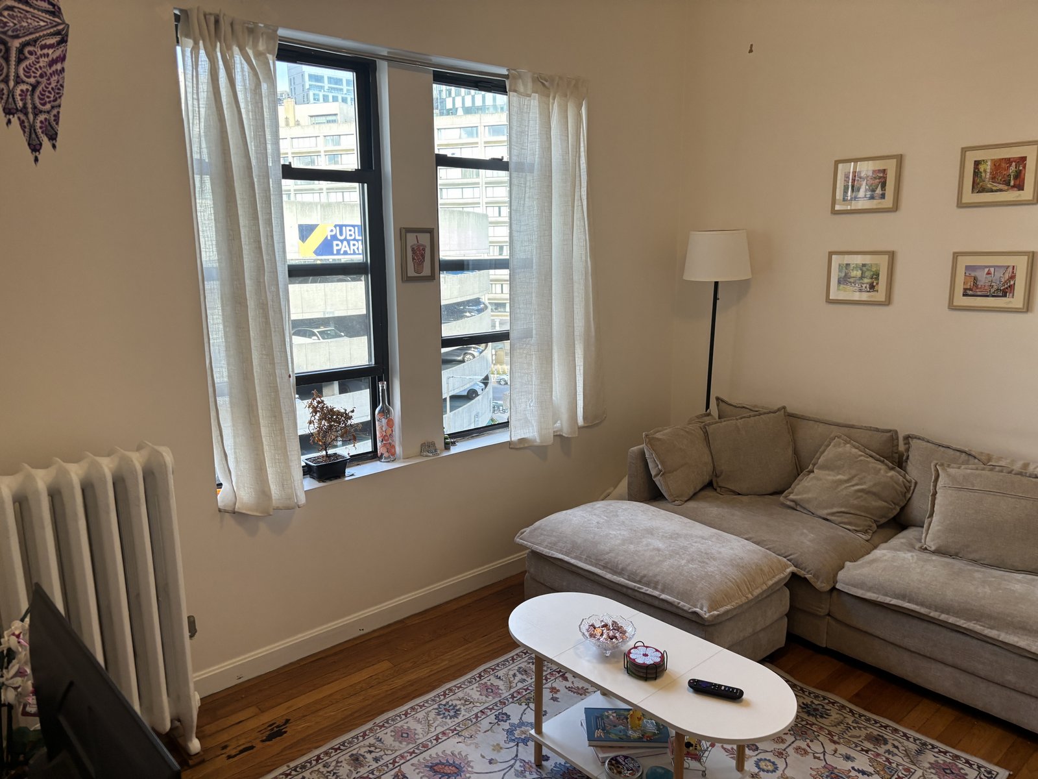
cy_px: 390
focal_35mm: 26
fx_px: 780
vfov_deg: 53.1
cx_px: 519
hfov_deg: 67.3
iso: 125
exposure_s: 1/120
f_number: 1.6
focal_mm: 5.96
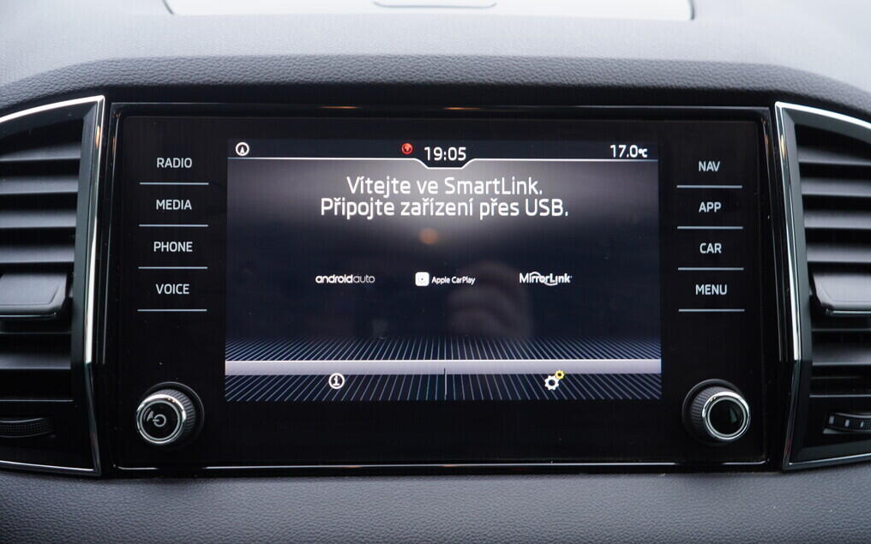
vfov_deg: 34.4
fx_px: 878
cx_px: 438
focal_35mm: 37
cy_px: 265
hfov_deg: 52.7
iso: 160
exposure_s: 1/40
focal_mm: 24
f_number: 2.8
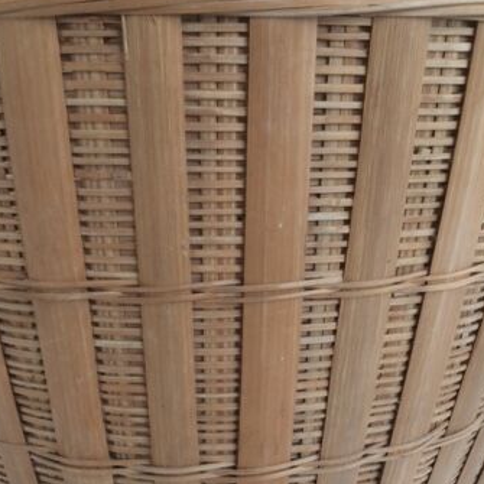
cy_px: 280
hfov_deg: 34.7
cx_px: 224
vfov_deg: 34.6
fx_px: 775
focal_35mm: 49
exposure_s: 1/33
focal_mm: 4.15
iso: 40
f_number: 2.2
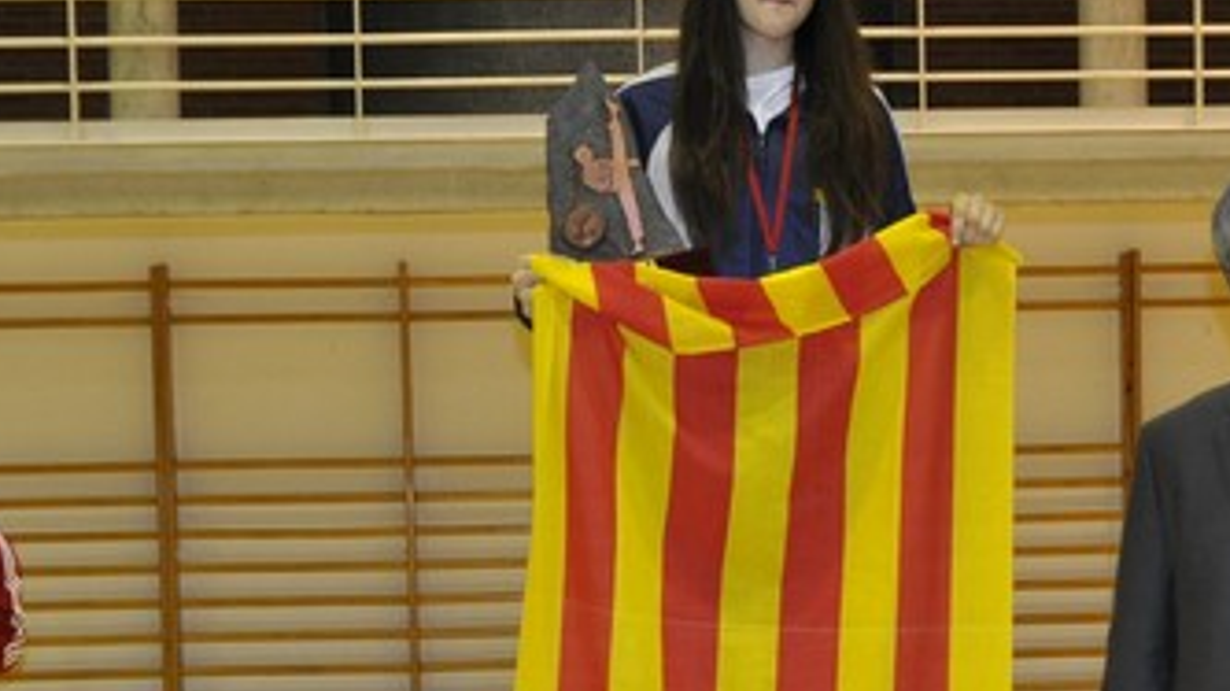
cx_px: 827
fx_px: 3195
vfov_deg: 12.3
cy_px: 575
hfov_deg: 21.7
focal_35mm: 98
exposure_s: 1/60
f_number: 4
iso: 800
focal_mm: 26
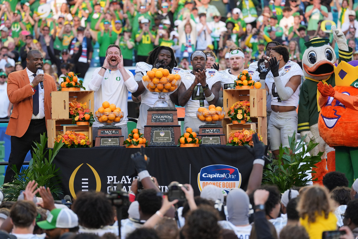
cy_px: 120
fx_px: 1989
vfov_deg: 6.9
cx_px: 179
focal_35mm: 200
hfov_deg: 10.3
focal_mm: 200
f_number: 4
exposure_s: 1/1600
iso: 1000
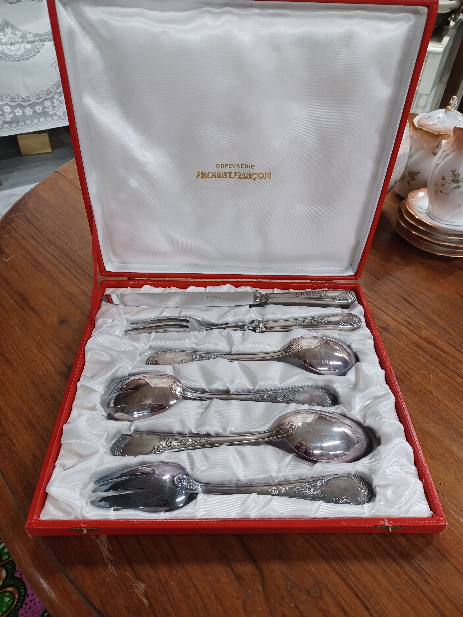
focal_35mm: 25
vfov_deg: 69.4
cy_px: 308
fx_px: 446
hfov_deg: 54.9
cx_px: 232
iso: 320
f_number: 1.8
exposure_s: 1/33.3
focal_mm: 4.6
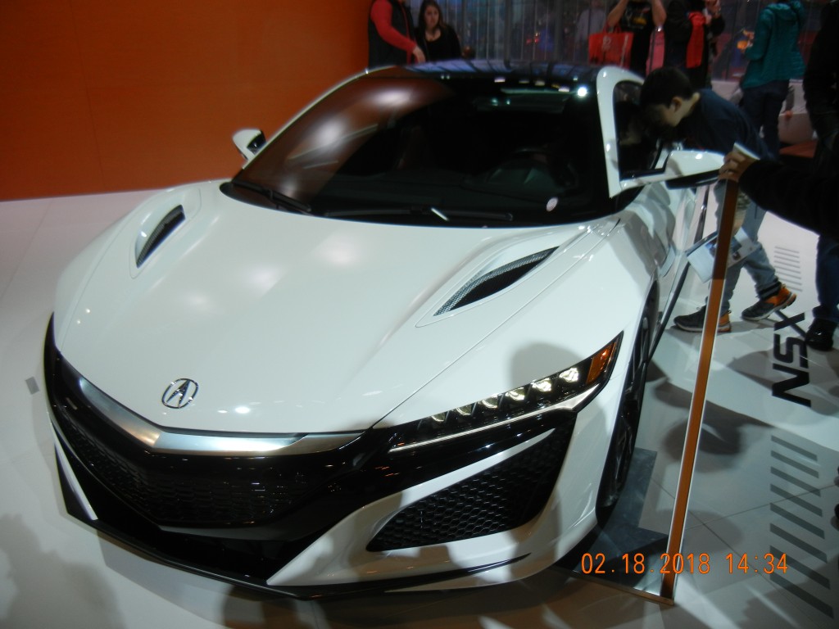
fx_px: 727
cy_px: 314
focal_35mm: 30
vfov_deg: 46.8
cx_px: 420
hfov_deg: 60.0
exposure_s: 1/151
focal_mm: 5.4
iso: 160
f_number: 3.5
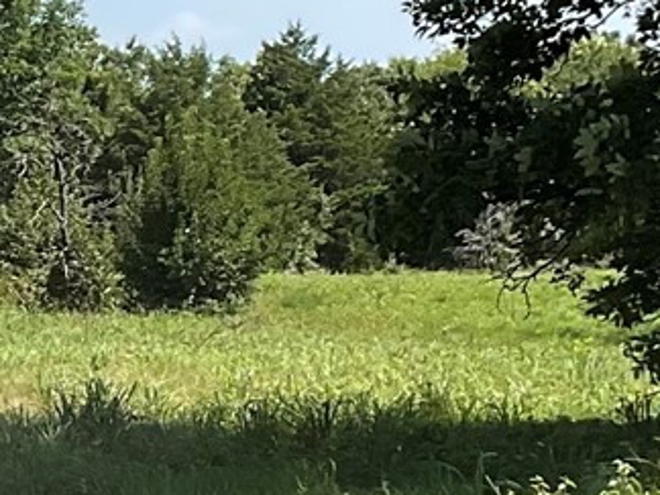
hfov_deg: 11.1
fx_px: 3279
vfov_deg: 8.6
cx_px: -326
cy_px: 438
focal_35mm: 172
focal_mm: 3
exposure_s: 1/1221
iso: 16
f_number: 1.8
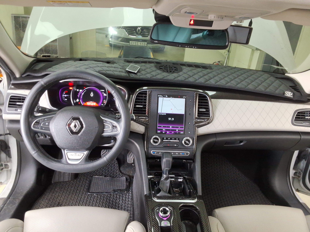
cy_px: 116
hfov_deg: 63.4
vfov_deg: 49.7
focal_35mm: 28
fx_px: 251
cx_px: 155
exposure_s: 1/40
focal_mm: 2.91
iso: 115
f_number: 1.9
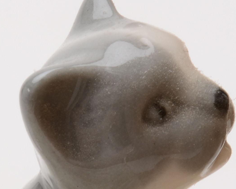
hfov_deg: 5.4
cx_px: 33
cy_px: 276
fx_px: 2523
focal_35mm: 361
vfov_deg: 4.3
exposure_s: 1/160
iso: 100
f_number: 25
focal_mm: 55
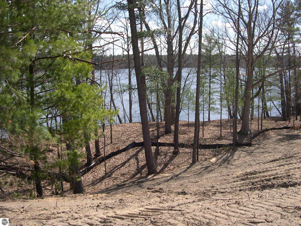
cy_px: 113
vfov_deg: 37.7
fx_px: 330
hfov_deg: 49.0
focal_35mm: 38
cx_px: 150
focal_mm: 8
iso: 100
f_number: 7.6
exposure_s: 1/138
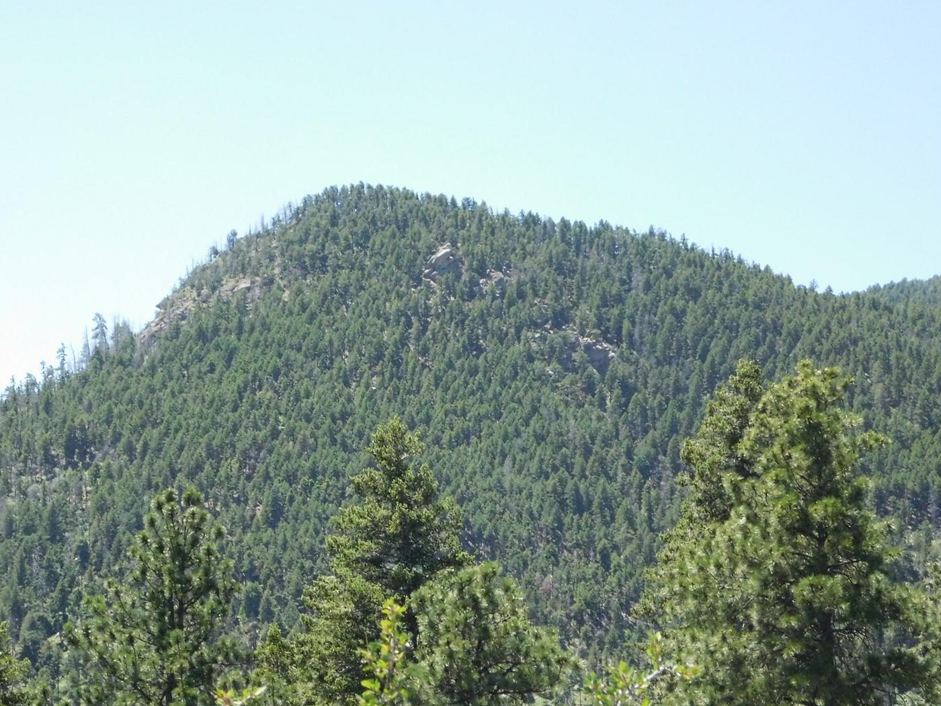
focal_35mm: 104
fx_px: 2827
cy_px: 395
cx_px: 409
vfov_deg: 14.2
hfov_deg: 18.9
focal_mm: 16.1
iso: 800
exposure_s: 1/400
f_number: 9
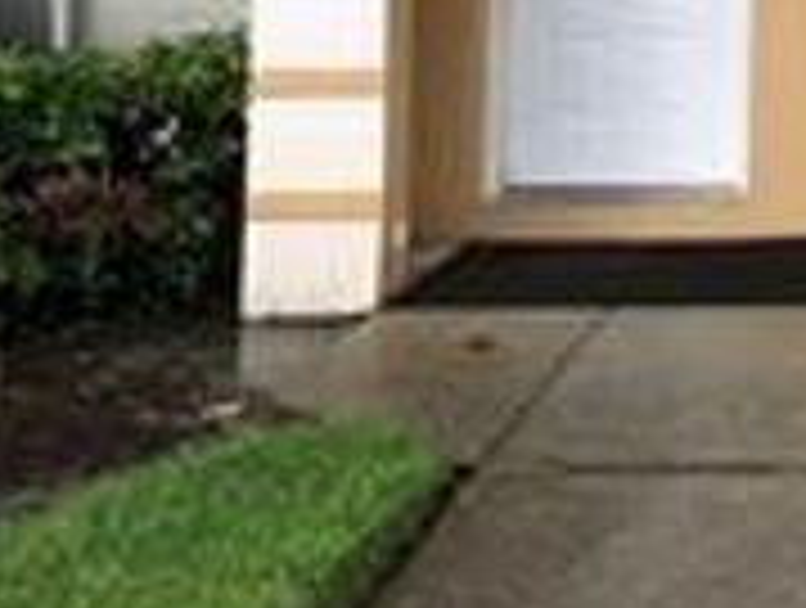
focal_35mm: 78
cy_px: -214
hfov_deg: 22.1
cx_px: 1081
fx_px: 1820
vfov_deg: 17.6
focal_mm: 4
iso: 20
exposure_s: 1/235
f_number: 1.8
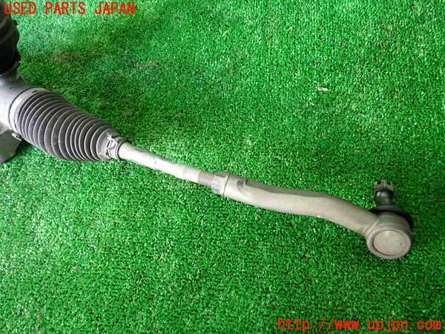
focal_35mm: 30
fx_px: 386
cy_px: 167
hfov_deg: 60.0
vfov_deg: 46.8
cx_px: 222
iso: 500
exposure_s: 1/40
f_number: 2.3
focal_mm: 5.4
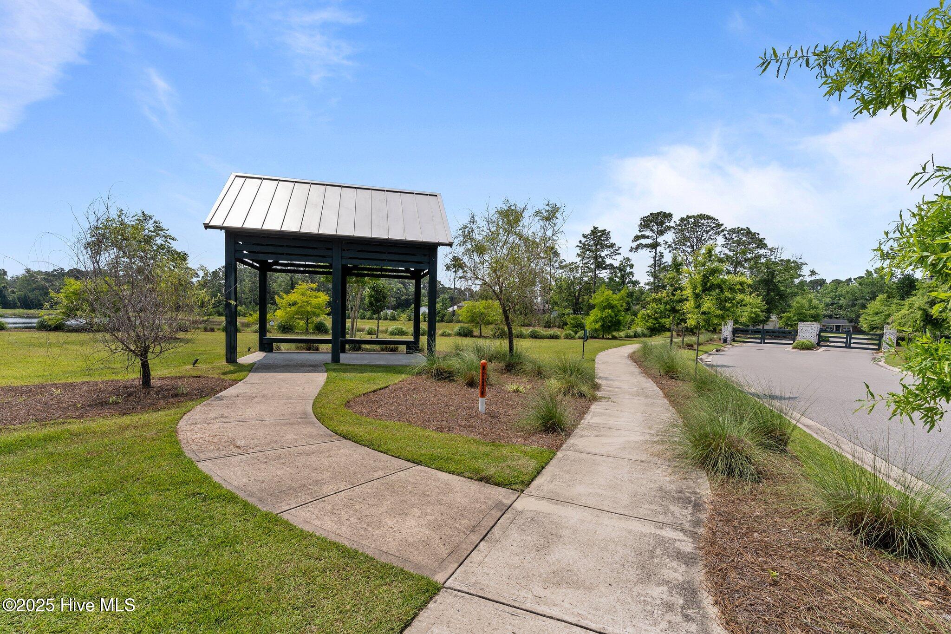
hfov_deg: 93.3
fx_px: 449
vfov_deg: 70.4
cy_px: 317
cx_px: 476
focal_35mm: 17
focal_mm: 17
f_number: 8
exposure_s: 1/800
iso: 200
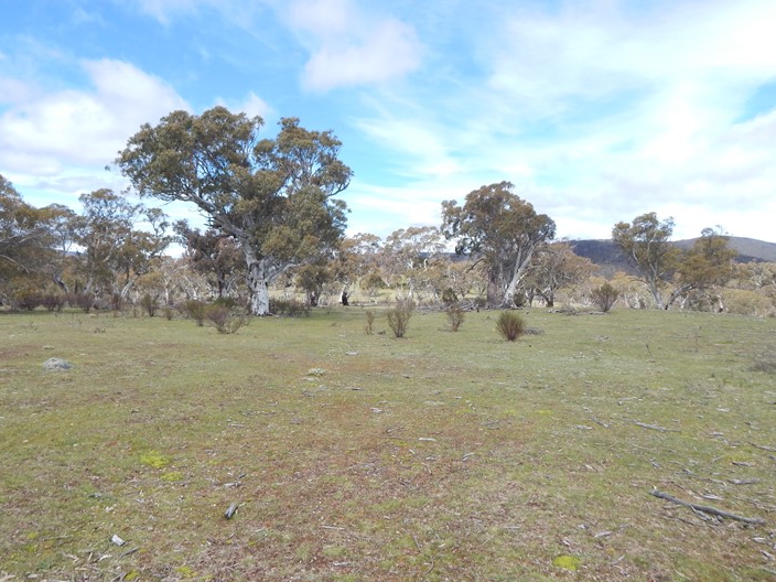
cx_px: 381
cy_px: 287
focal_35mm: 25
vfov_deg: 54.9
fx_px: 560
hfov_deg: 69.4
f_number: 3
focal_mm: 4
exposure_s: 1/1500
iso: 125
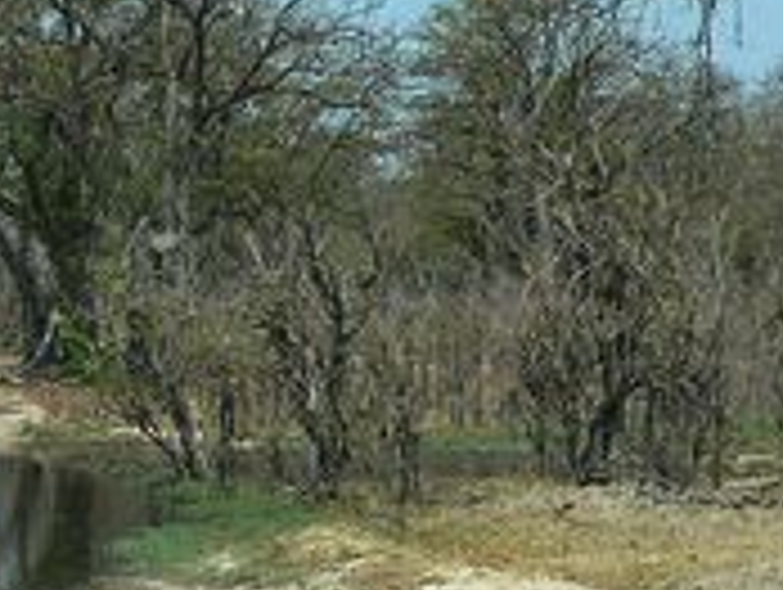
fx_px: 2990
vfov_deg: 11.2
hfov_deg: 14.6
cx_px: -81
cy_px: 417
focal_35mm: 132
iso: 80
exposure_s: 1/500
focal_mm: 7.6
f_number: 5.2
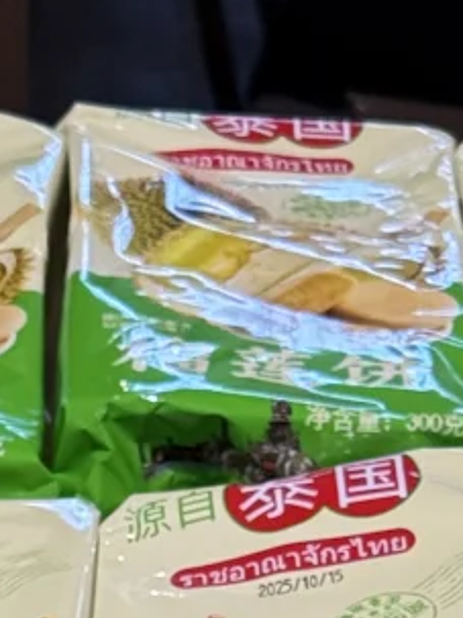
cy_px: 1422
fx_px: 4069
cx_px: -24
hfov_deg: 6.5
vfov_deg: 8.1
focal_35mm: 228
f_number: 1.78
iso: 200
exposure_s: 1/50
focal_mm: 6.76
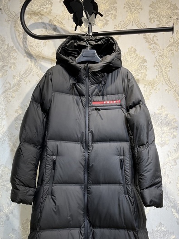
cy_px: 160
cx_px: 82
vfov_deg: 42.4
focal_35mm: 44
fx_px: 303
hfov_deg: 32.8
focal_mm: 3
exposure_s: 1/186
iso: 20
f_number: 1.8
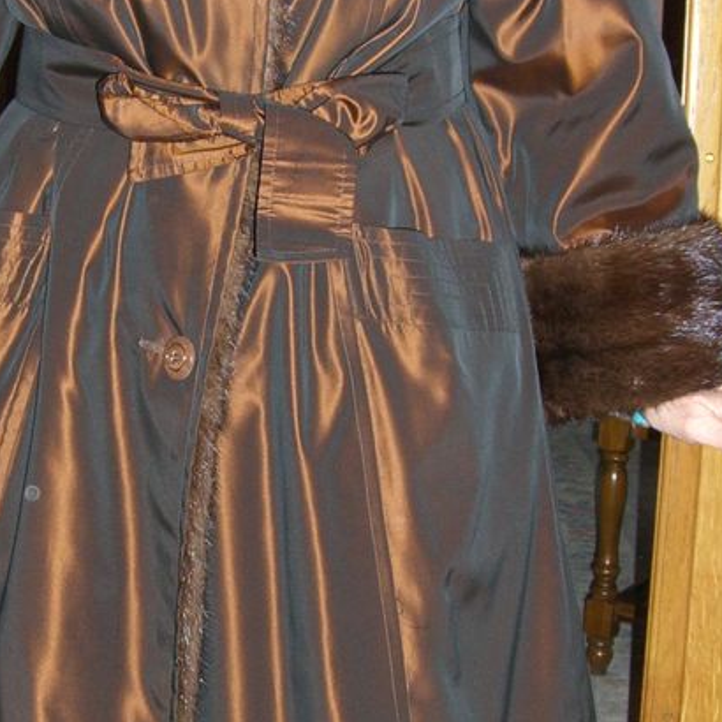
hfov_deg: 21.0
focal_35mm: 82
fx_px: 1935
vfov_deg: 21.1
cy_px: 424
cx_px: 190
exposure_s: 1/60
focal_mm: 6.2
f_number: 2.7
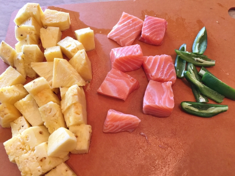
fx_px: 197
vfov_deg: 48.2
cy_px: 88
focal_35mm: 29
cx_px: 118
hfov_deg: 61.7
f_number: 2.2
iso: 40
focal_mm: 4.15
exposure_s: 1/30
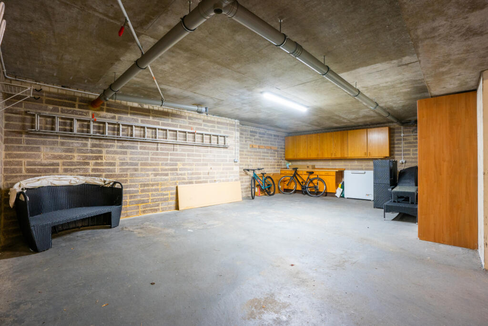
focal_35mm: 16
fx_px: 217
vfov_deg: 73.8
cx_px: 244
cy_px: 163
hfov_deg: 96.7
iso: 800
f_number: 11
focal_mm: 16
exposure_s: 1/2.5
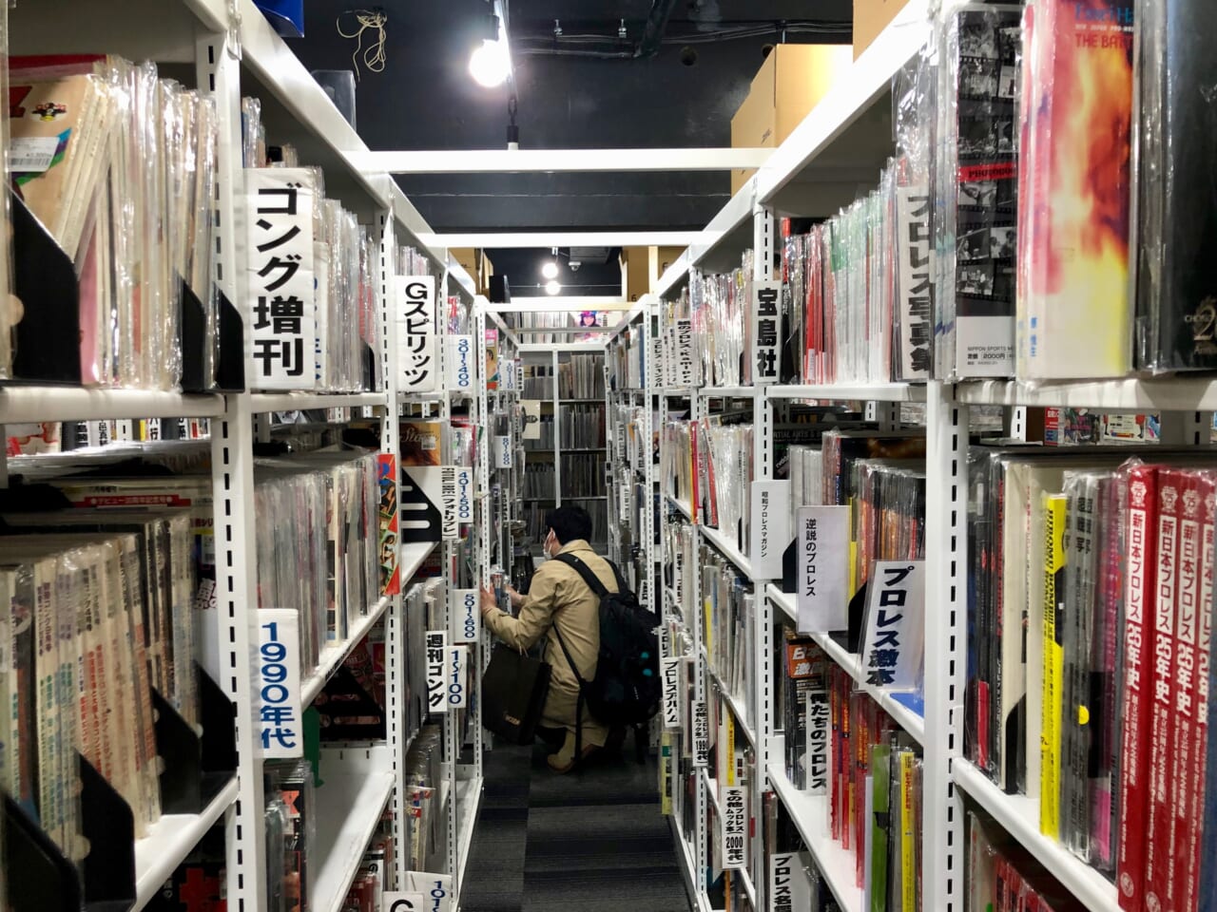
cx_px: 608
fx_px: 984
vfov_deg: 49.7
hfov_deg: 63.4
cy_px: 456
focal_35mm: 28
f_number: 1.8
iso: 40
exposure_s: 1/17
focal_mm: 4
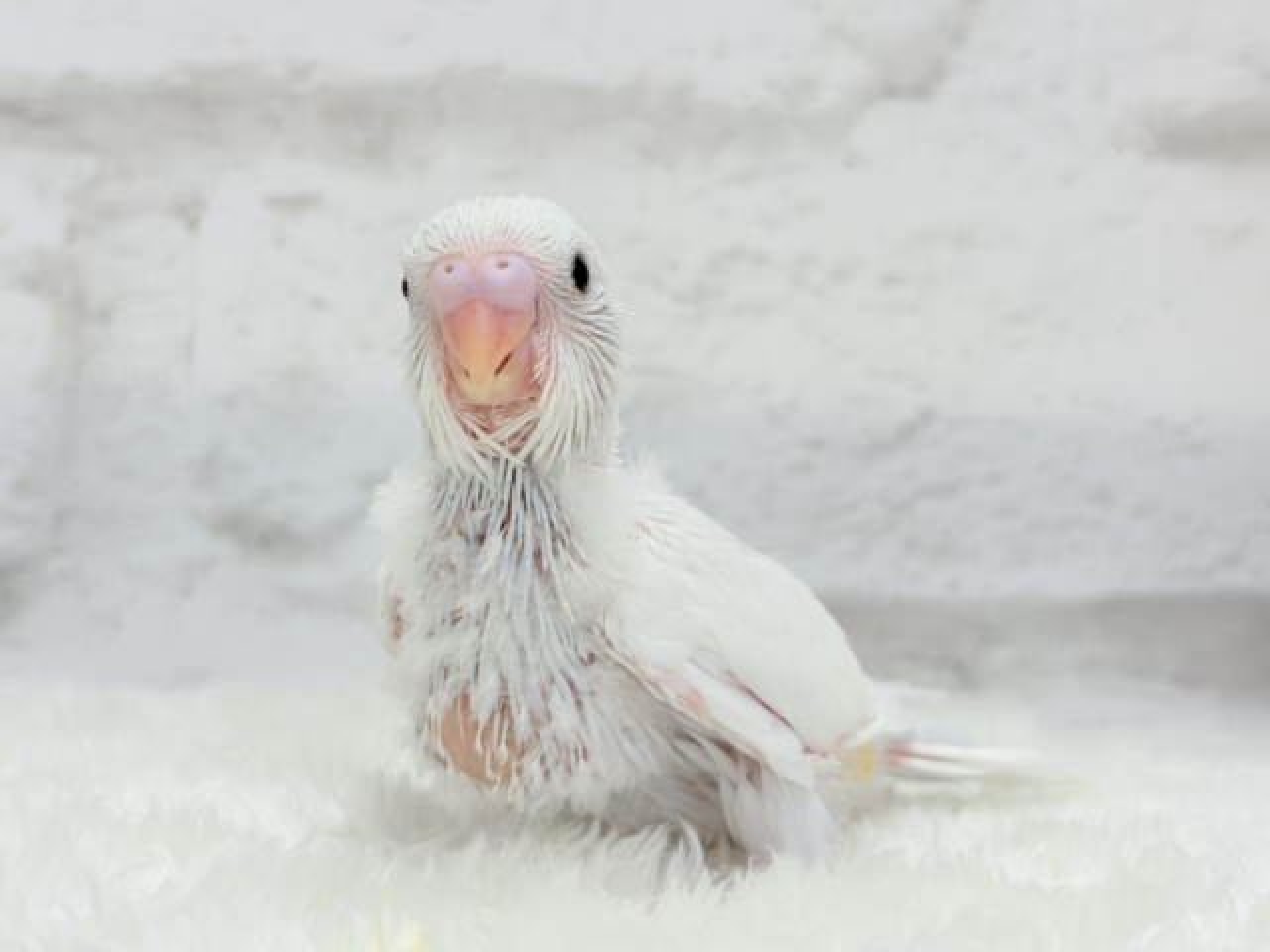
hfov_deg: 36.8
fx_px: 1908
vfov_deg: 28.0
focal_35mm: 52
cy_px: 476
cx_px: 635
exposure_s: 1/50
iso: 32
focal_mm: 5.96
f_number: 1.6
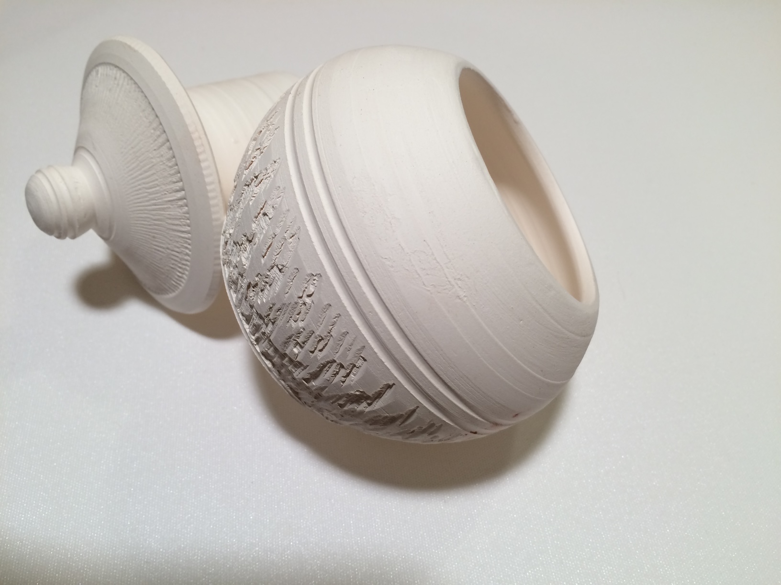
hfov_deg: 61.7
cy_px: 292
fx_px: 654
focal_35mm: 29
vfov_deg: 48.2
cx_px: 390
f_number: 2.2
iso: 40
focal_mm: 4.15
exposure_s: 1/30
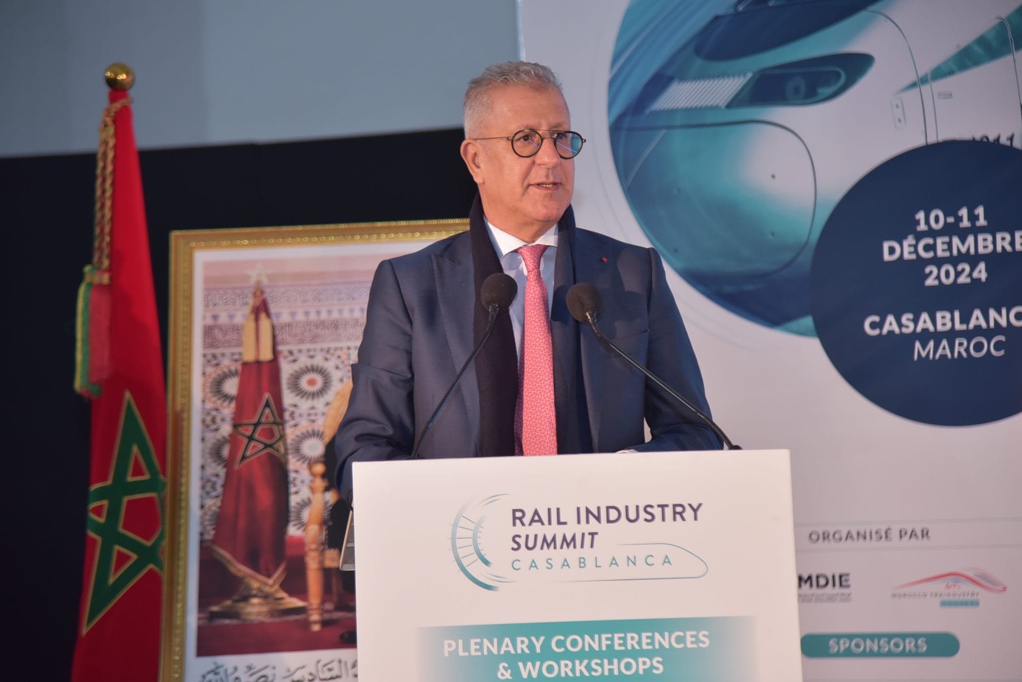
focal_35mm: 110
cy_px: 341
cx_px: 511
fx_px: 3124
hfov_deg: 18.6
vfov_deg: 12.5
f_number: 4
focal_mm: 110
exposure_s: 1/125
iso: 1000
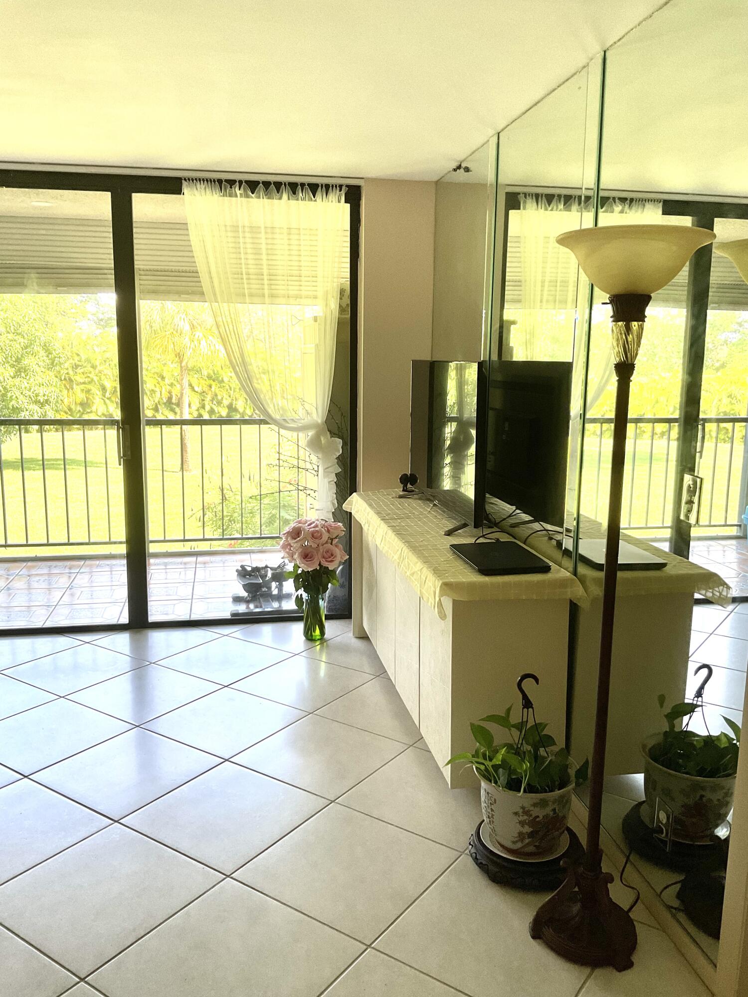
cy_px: 498
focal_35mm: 29
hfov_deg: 48.2
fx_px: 836
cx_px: 374
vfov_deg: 61.7
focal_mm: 3
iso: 64
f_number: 1.8
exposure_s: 1/100
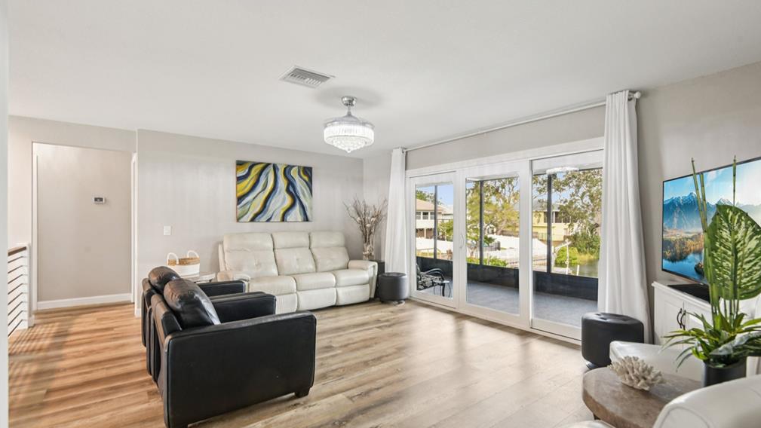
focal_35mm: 17
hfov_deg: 95.9
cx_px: 381
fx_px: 343
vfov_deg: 63.9
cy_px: 227
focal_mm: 16
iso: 400
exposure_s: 1/15
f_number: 8
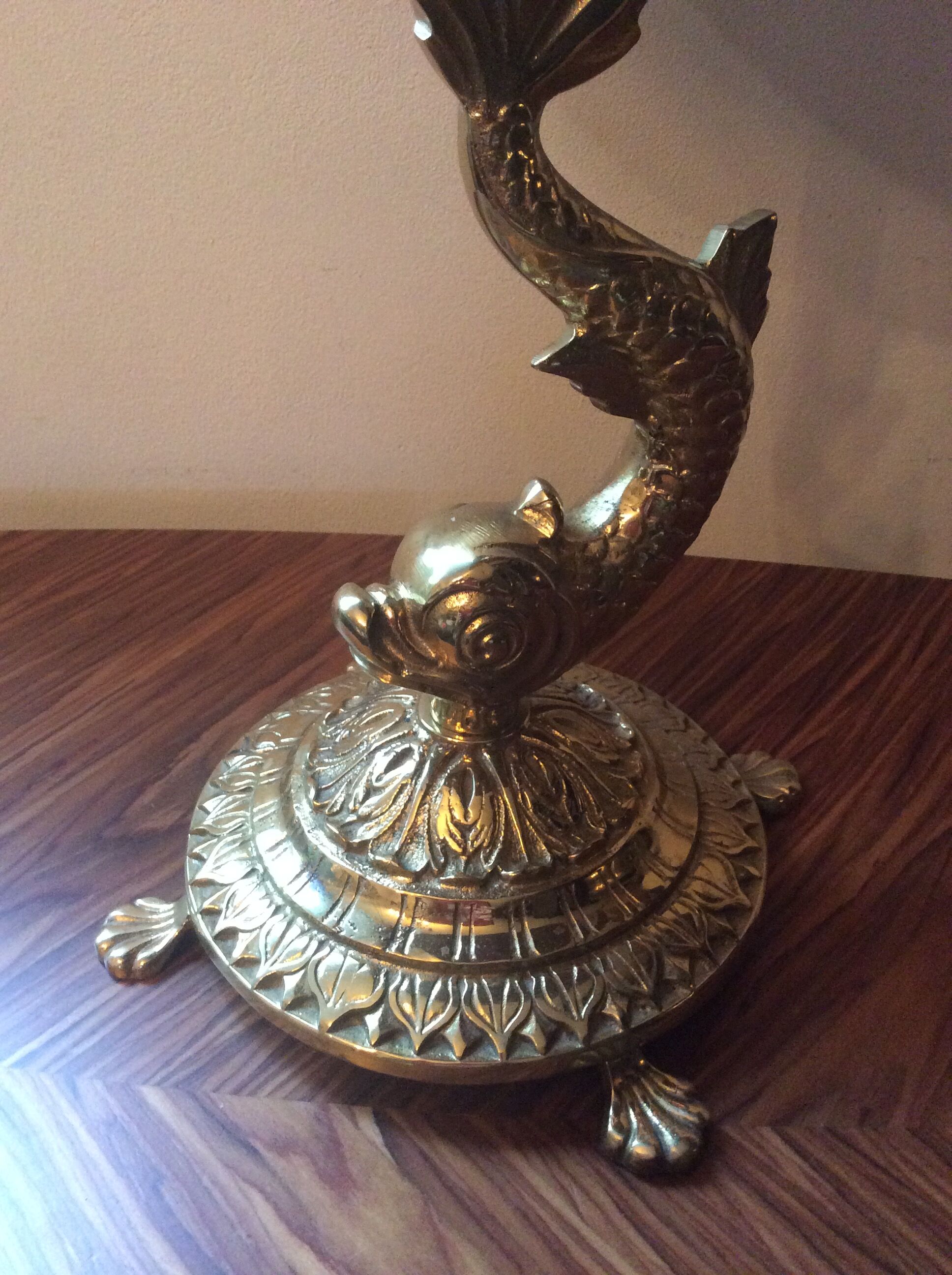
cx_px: 476
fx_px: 1177
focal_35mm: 32
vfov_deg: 56.9
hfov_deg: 44.1
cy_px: 638
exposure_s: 1/25
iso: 320
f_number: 2.4
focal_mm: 3.3
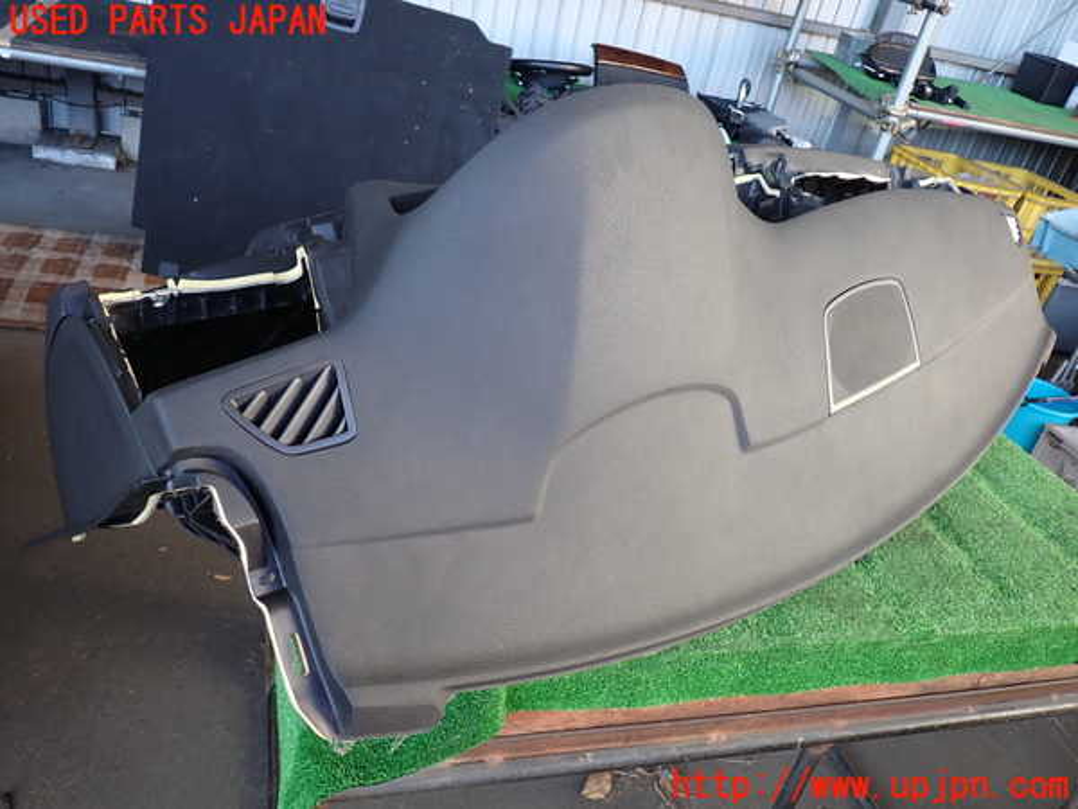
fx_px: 872
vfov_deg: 49.7
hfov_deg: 63.4
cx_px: 539
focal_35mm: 28
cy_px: 404
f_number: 2.2
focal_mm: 5.05
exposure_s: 1/60
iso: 100
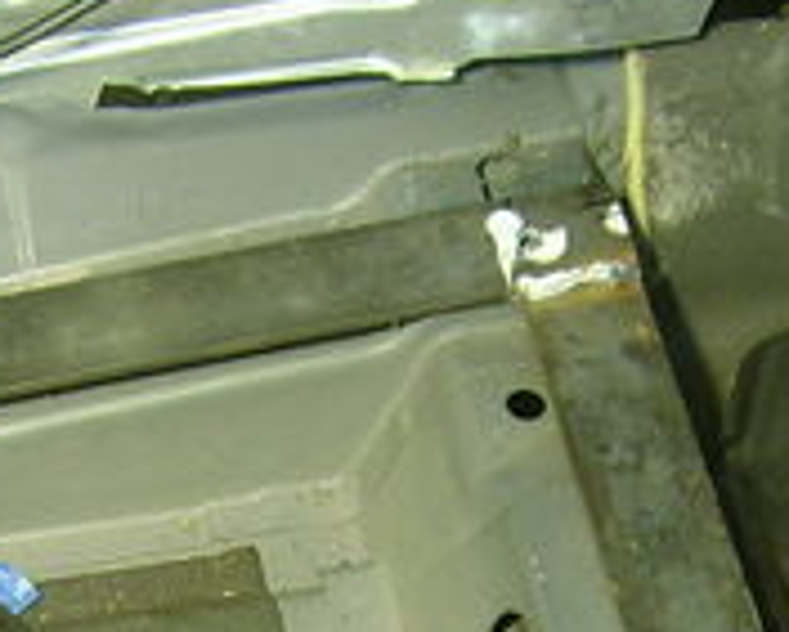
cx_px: 152
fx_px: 2897
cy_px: 758
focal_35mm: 124
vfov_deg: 12.2
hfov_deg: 15.4
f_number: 2.8
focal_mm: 5.95
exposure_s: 1
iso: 100
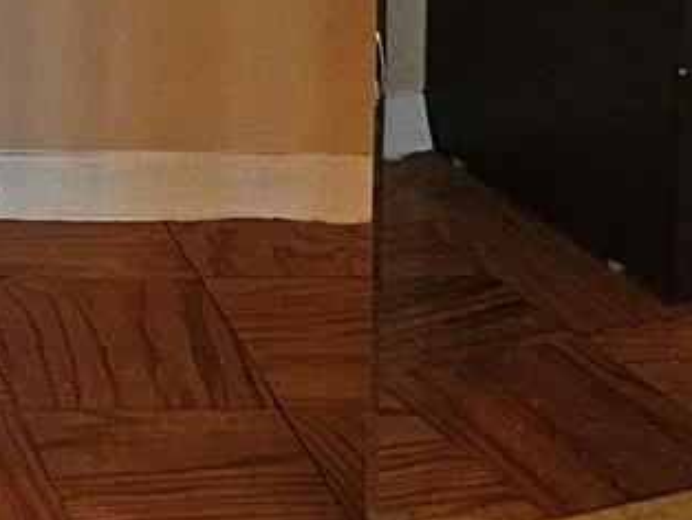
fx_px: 3001
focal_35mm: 150
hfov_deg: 11.8
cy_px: -1011
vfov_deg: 8.4
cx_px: -679
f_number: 1.7
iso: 640
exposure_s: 1/40
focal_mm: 6.3
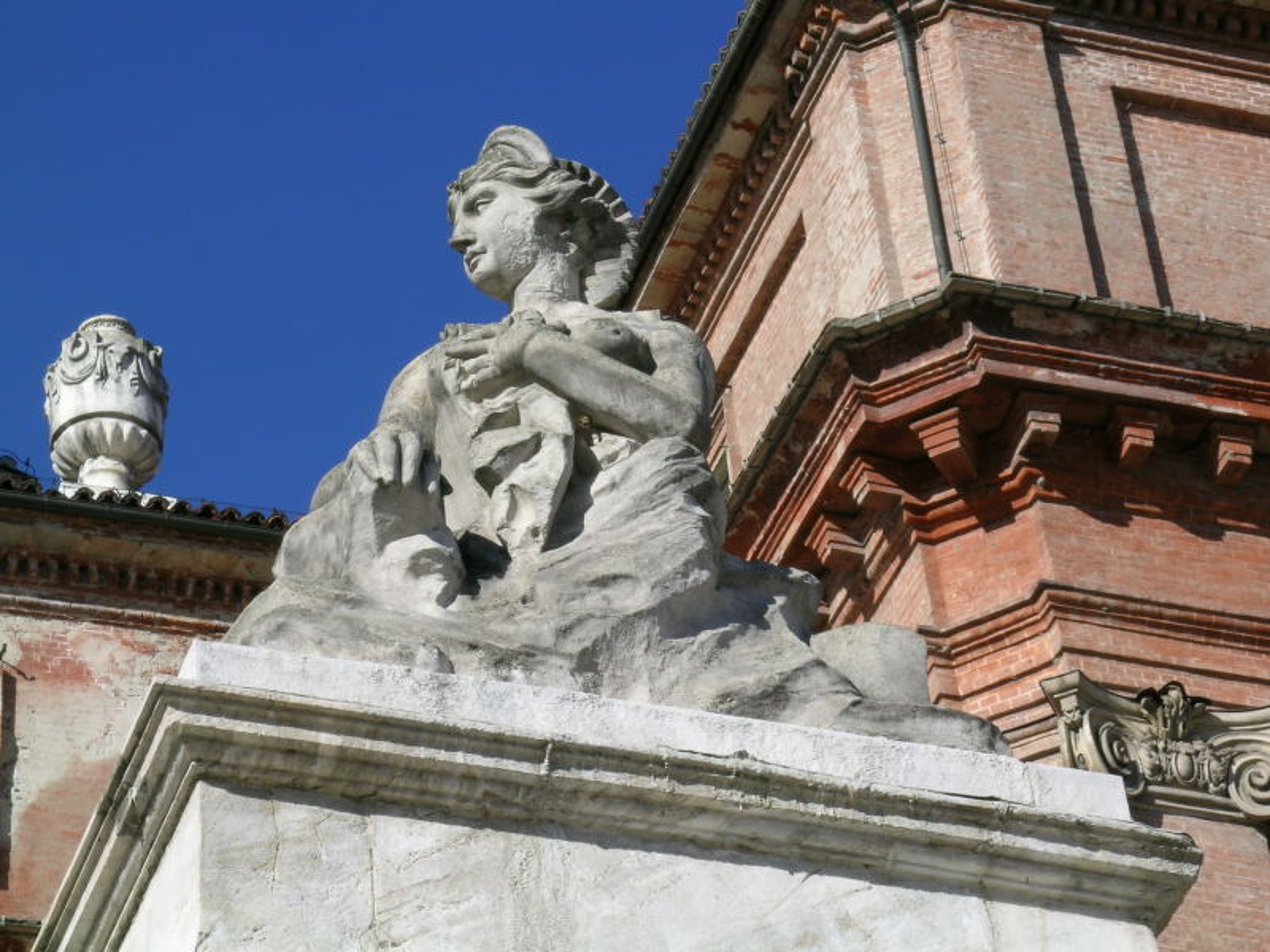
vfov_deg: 12.8
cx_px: 635
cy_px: 476
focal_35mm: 116
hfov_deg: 17.0
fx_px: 4256
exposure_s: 1/157
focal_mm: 24
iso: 50
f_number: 7.3
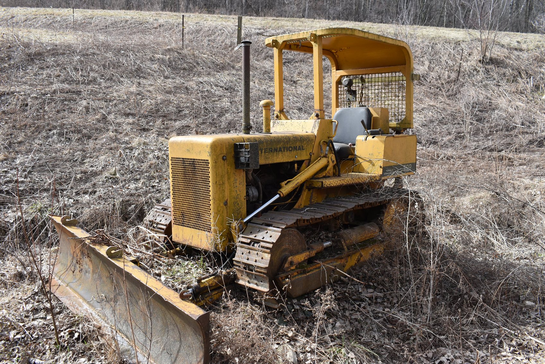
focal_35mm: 33
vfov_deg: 40.0
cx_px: 272
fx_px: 500
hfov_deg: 57.2
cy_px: 182
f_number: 7.1
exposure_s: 1/250
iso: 200
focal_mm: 22
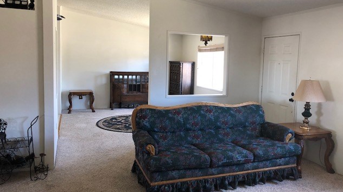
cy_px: 84
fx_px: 291
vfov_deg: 36.6
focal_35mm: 32
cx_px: 173
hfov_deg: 61.0
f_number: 1.8
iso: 40
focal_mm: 3.99
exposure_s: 1/20
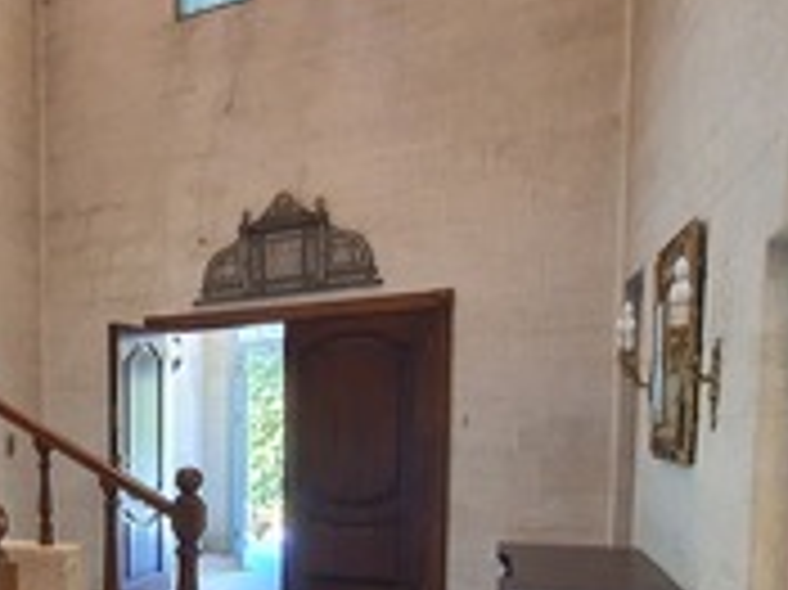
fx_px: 773
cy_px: 448
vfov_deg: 40.5
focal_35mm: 34
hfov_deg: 42.6
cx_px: -74
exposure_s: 1/50
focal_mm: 1.8
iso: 320
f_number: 2.2
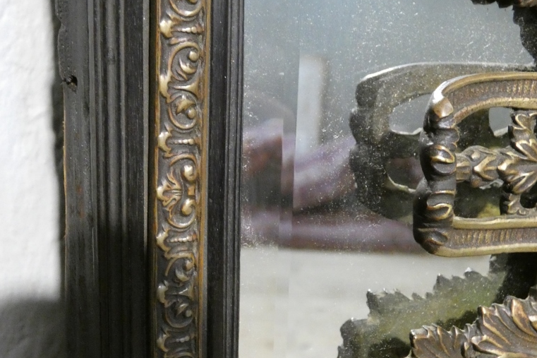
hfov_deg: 40.4
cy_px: 162
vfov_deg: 27.5
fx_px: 731
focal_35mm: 49
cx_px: 267
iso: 1600
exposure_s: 1/80
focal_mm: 6.2
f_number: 3.4
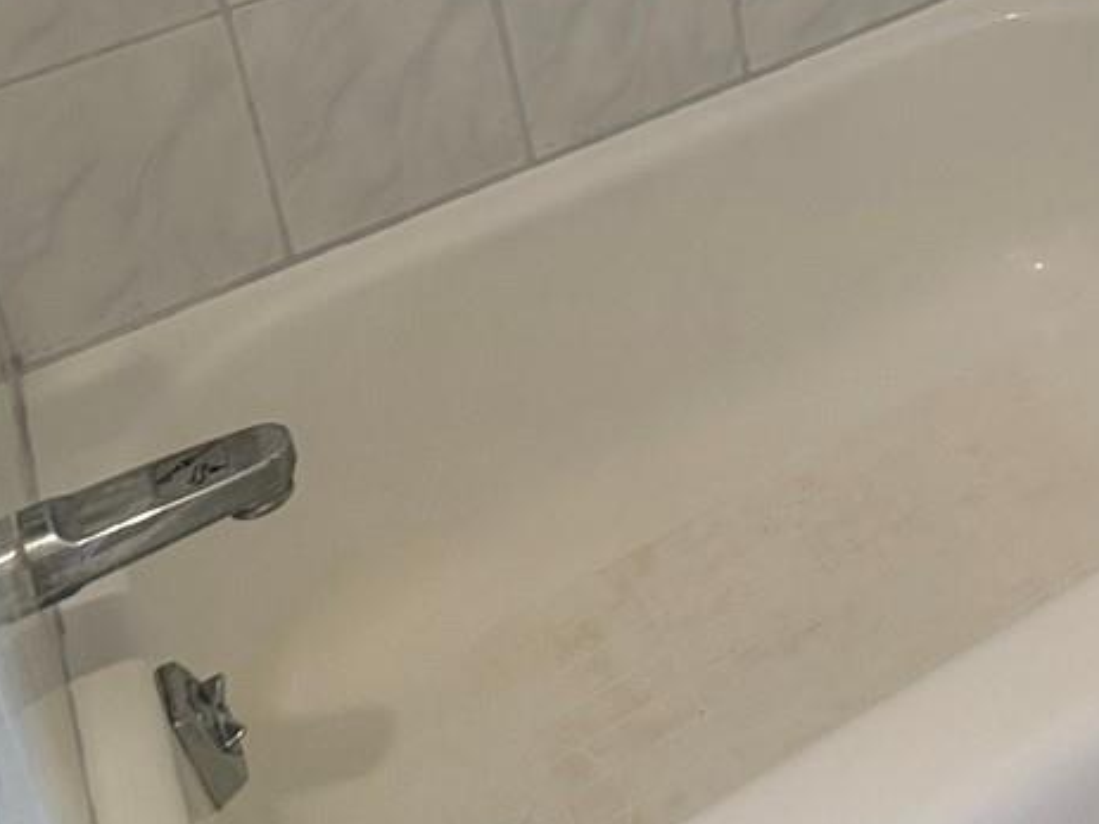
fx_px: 2634
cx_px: 1467
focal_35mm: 83
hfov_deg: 21.2
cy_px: -544
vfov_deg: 15.8
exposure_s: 1/60
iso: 200
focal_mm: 6.76
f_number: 1.78
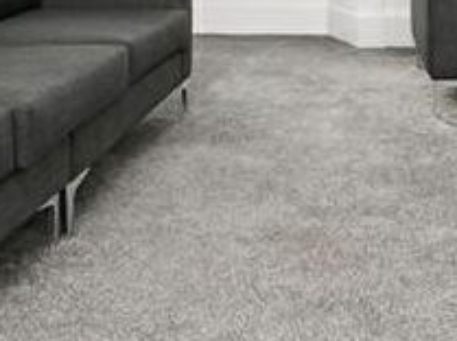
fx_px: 764
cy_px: -108
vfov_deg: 22.4
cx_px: 267
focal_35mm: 58
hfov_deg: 33.2
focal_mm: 12
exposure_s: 1/200
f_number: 8
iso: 200
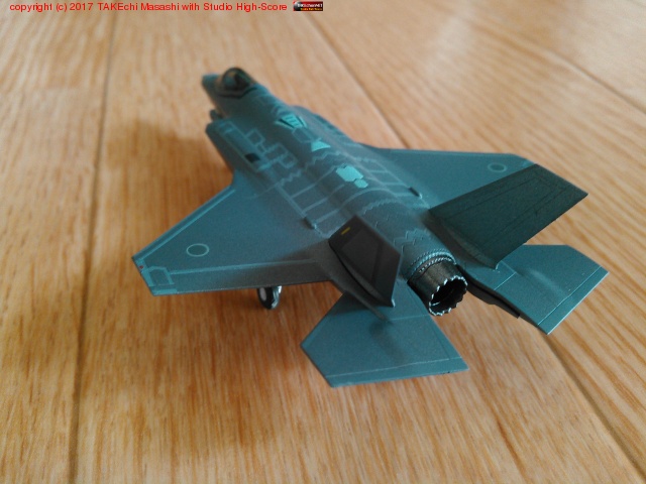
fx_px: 560
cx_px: 323
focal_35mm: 30
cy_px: 242
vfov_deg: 46.8
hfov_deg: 60.0
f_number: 2.4
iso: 320
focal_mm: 4
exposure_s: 1/16.7
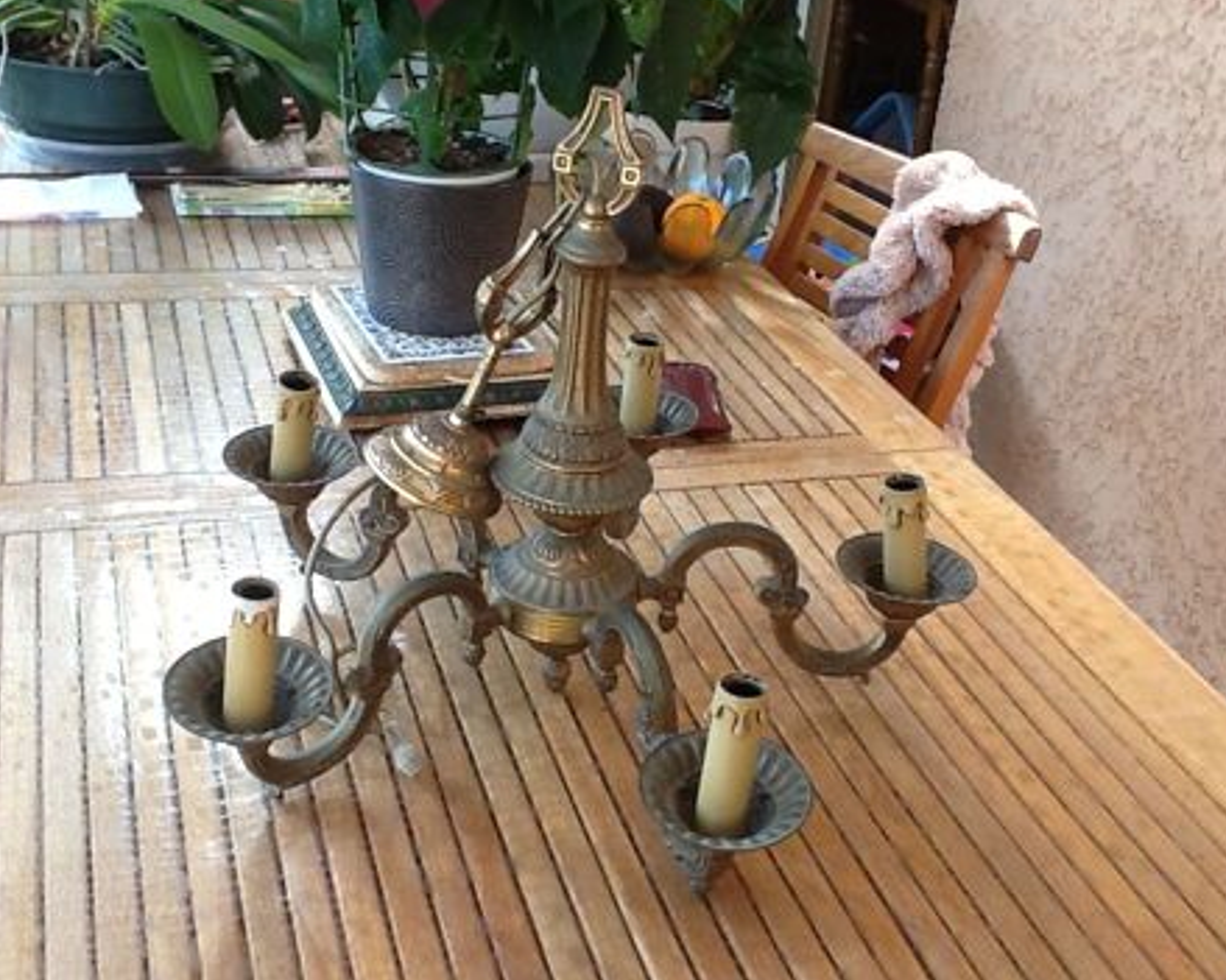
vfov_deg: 32.1
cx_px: 645
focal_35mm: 47
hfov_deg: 39.5
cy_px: 480
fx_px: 1705
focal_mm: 2.03
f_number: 2.4
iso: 50
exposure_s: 1/60
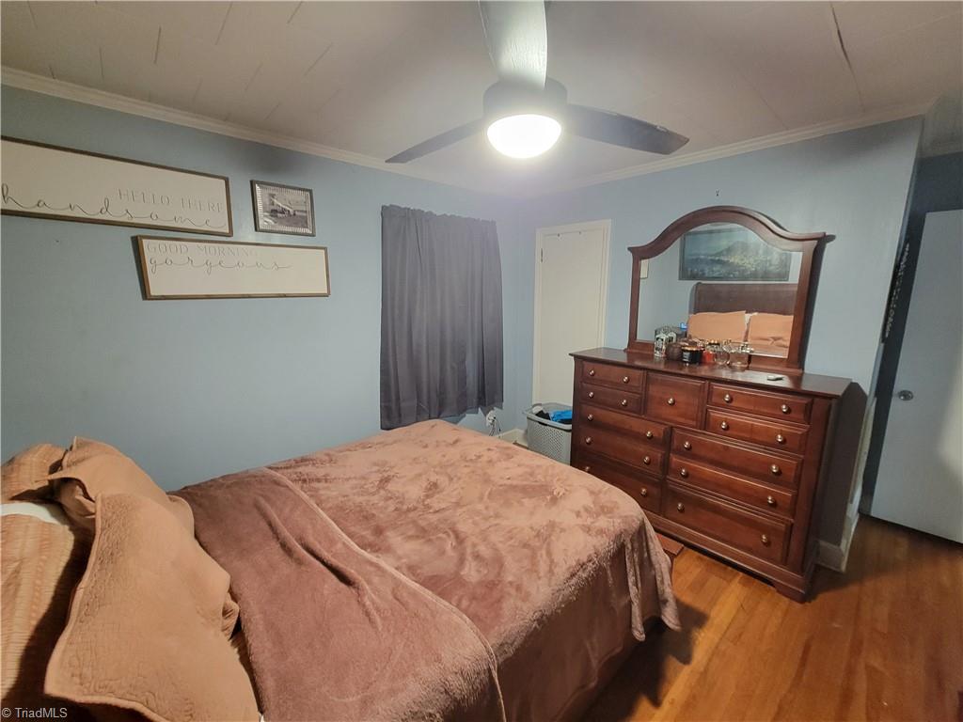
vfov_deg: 89.9
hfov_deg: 106.2
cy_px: 361
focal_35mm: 13
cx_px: 482
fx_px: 362
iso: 800
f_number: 2.2
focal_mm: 2.2
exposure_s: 1/24
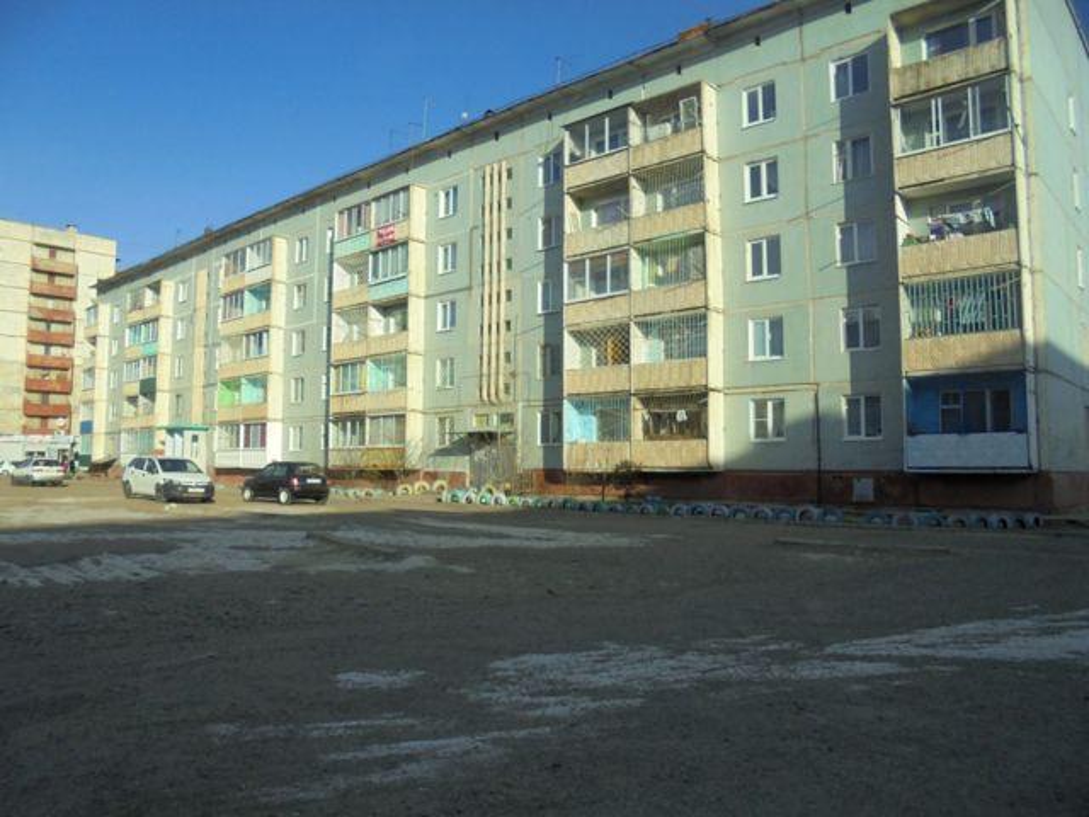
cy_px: 408
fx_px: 818
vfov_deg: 53.1
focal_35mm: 26
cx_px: 544
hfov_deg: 67.3
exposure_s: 1/1000
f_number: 3.5
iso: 100
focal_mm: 4.6
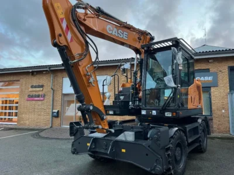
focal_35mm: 26
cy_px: 88
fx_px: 176
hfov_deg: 67.3
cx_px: 117
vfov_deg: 53.1
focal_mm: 5.1
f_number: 1.6
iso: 64
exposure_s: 1/122
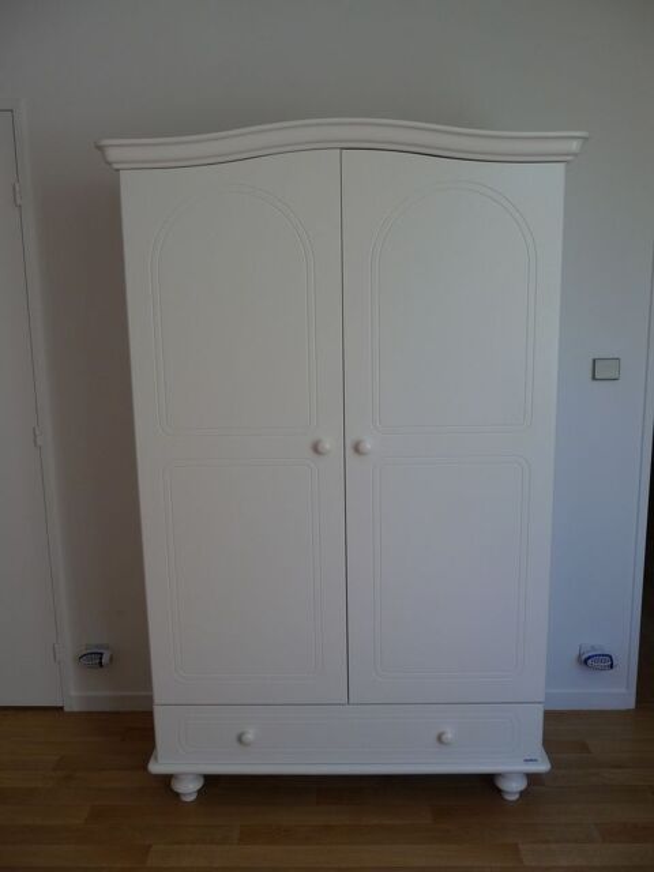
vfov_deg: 60.0
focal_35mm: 30
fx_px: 756
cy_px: 436
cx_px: 327
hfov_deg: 46.8
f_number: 3.4
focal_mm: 5
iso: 100
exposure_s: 1/60
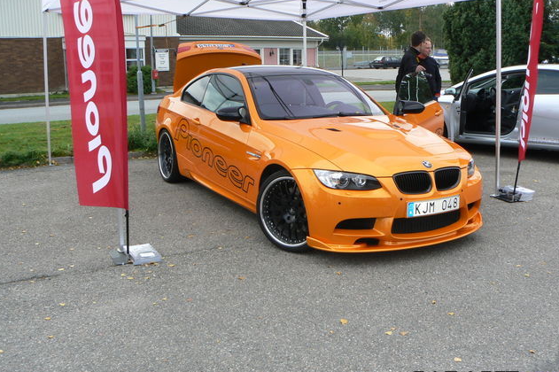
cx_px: 277
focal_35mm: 38
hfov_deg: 50.7
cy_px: 173
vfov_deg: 35.0
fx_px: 590
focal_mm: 6
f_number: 5
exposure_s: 1/100
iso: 80
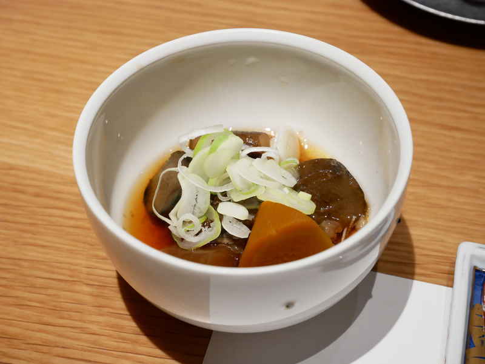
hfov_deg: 33.2
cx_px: 242
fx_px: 813
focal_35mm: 58
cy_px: 182
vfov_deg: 25.3
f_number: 5.5
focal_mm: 29
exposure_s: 1/60
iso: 1600
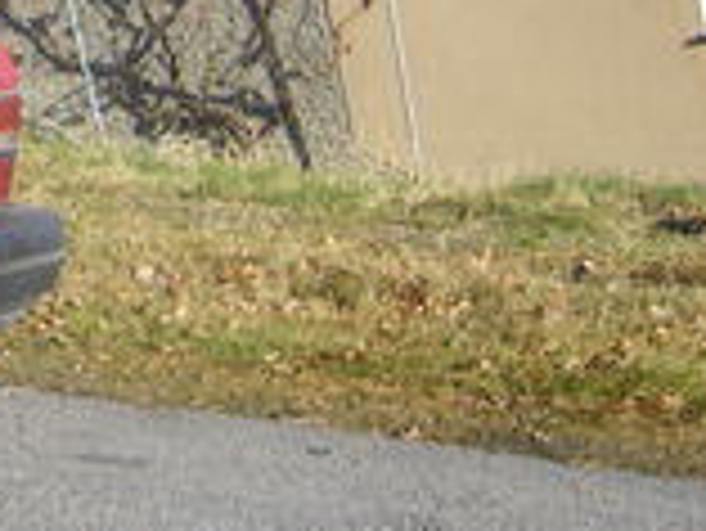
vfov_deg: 12.9
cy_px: 94
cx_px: -710
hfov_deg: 14.4
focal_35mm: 114
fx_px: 2327
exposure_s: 1/320
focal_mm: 4.9
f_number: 2.6
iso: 64
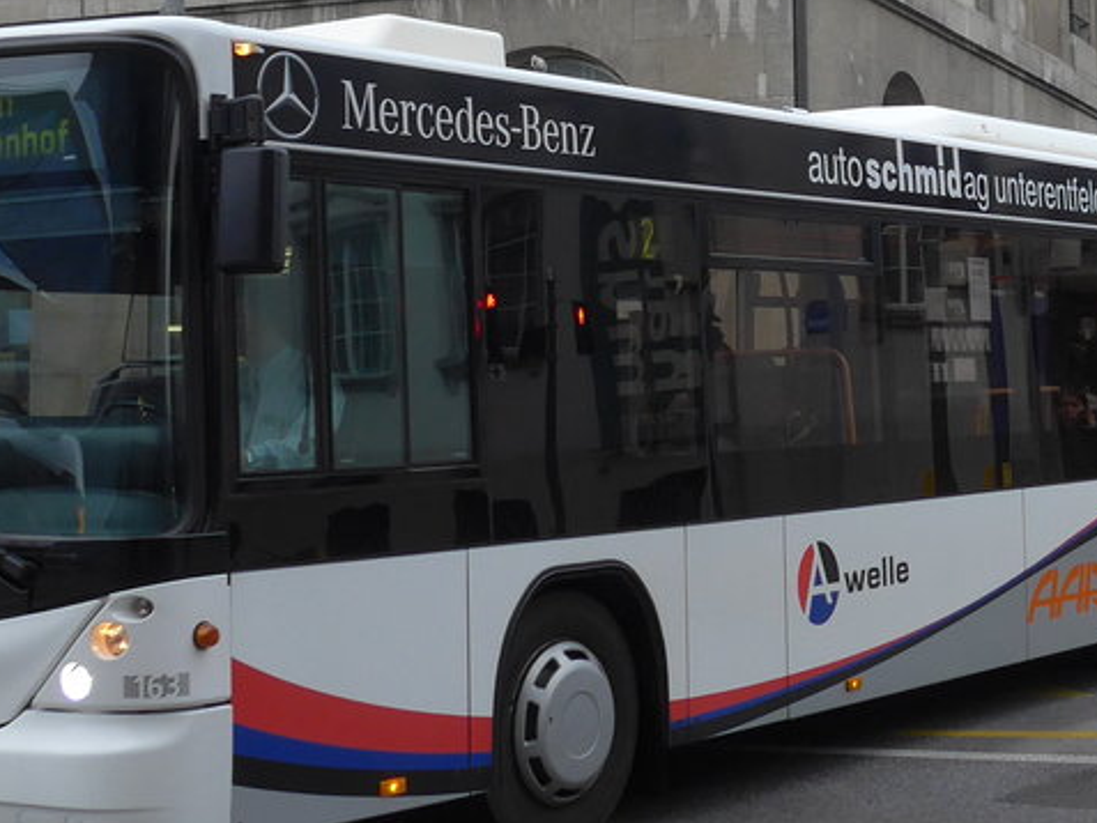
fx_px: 2314
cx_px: 561
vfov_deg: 19.9
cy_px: 115
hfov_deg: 26.7
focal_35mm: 73
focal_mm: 6
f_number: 2.5
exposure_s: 1/250
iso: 200
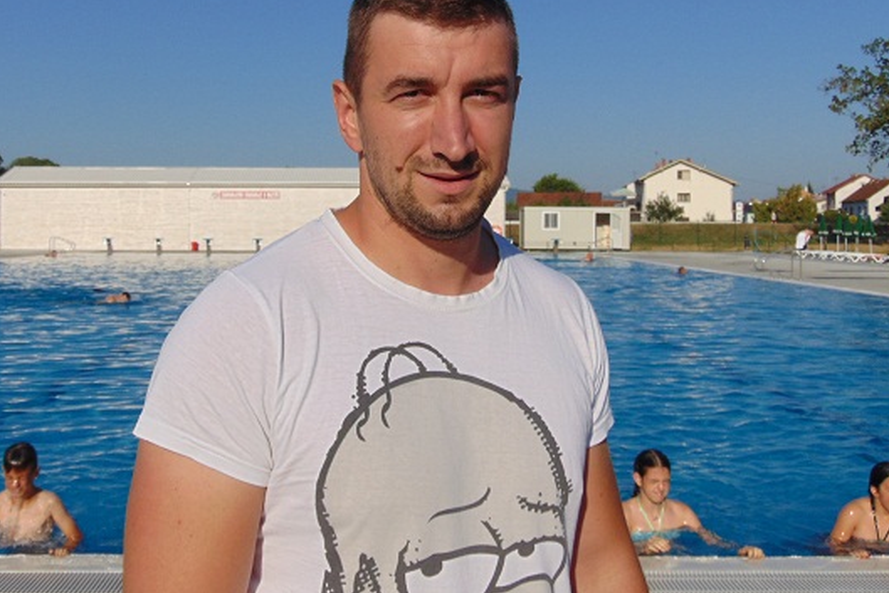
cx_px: 371
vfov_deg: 30.4
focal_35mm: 44
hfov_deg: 44.3
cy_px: 223
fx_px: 1087
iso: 80
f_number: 8.3
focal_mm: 6.3
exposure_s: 1/320
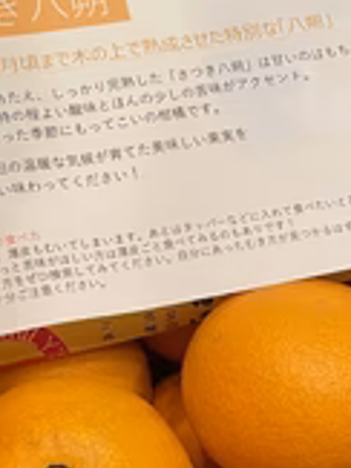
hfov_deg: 22.9
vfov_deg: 28.2
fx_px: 866
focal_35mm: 64
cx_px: 173
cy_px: 479
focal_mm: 4.2
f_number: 1.6
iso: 200
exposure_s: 1/50
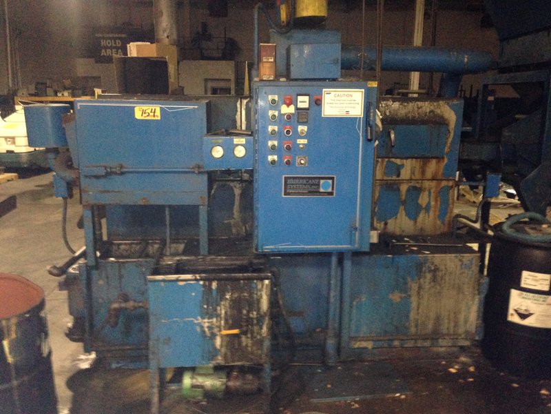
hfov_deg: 55.4
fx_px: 525
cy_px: 207
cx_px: 276
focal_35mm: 33
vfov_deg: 42.9
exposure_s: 1/16
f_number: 2.4
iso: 500
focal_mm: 4.12
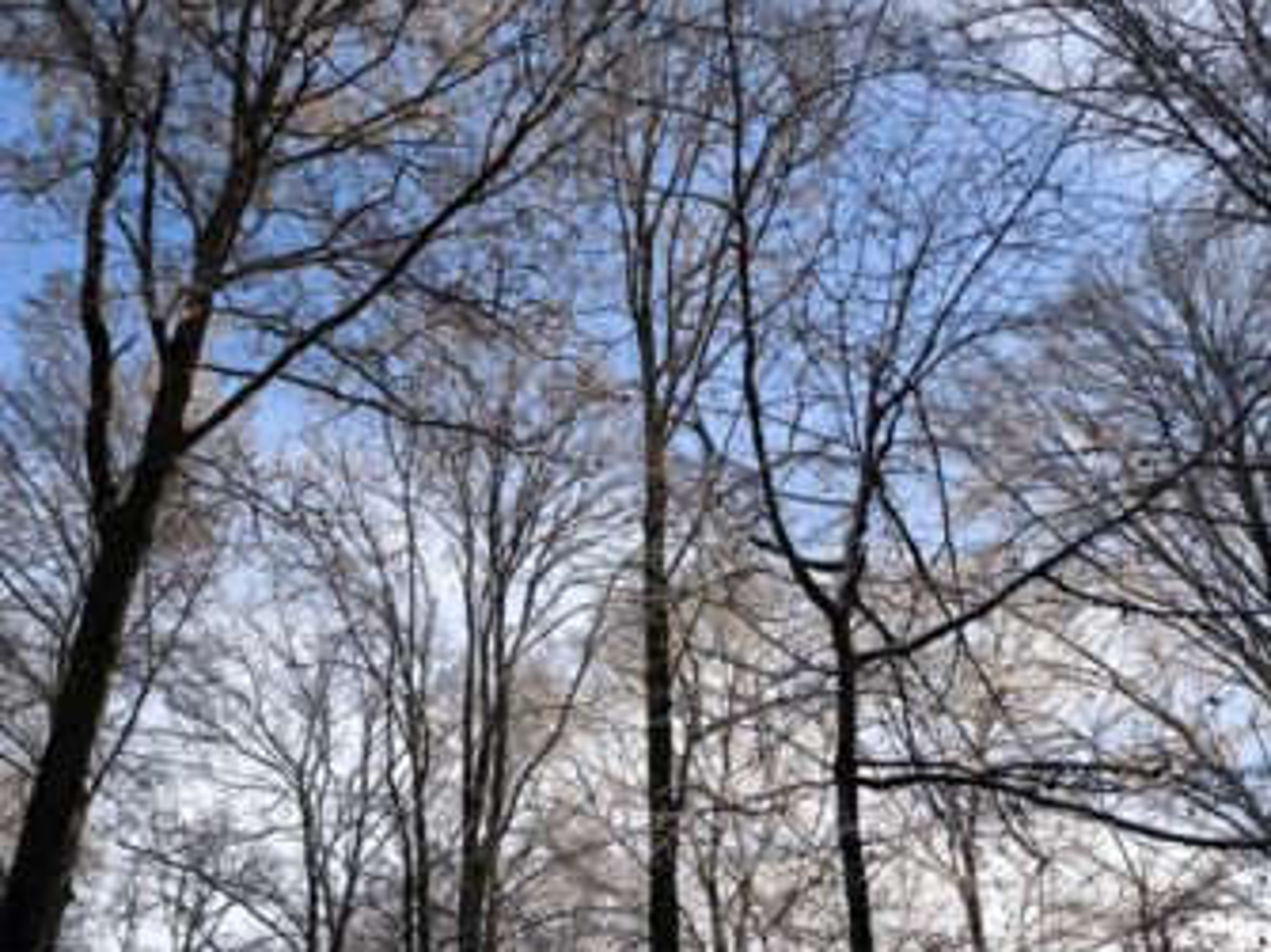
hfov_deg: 43.7
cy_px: 504
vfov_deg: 33.6
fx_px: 1578
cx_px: 728
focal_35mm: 43
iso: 50
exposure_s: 1/1414
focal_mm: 6.92
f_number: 1.9
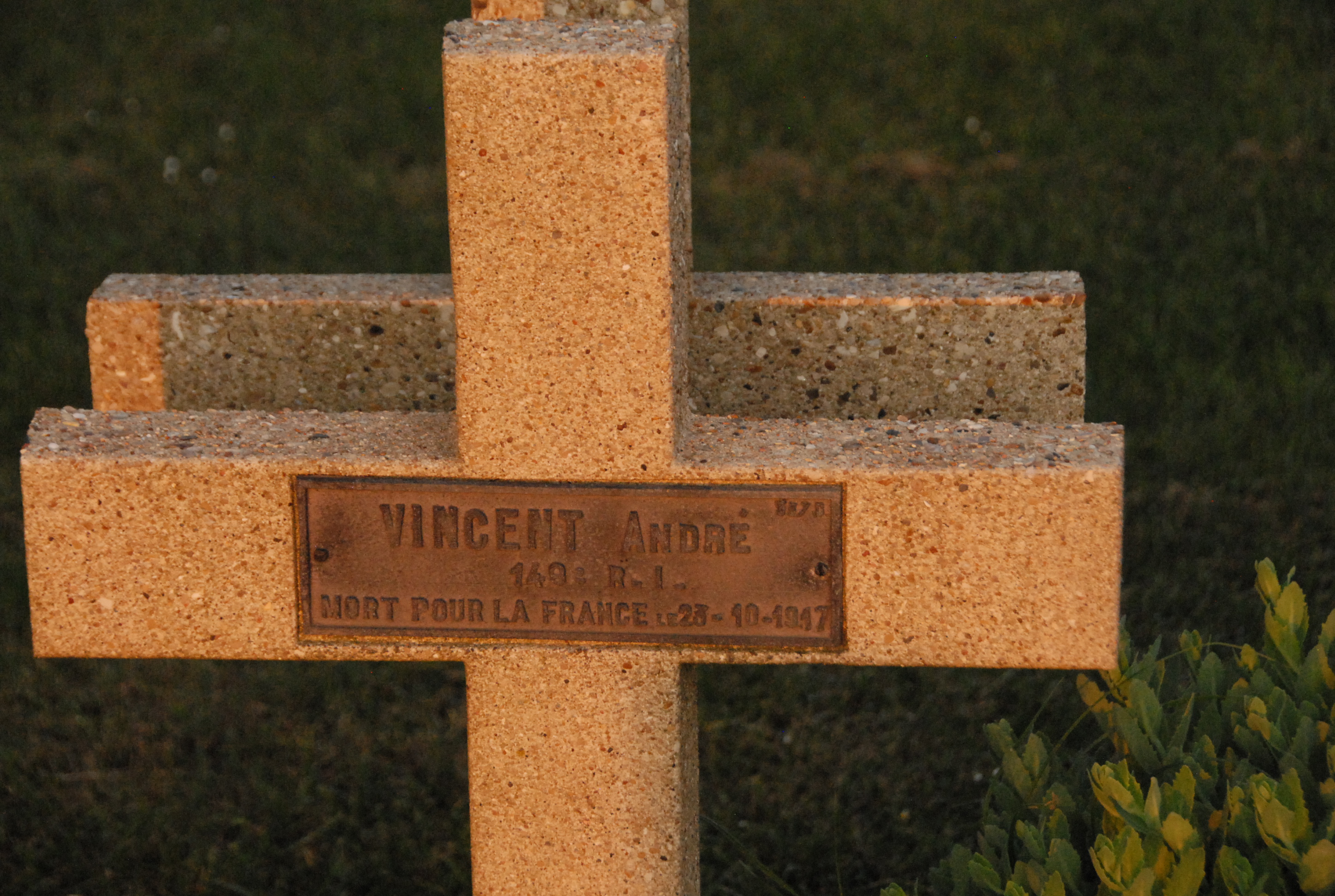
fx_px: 4180
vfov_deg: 12.2
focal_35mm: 112
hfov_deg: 18.1
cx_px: 668
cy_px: 448
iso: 1600
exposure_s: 1/750
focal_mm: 75
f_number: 7.1
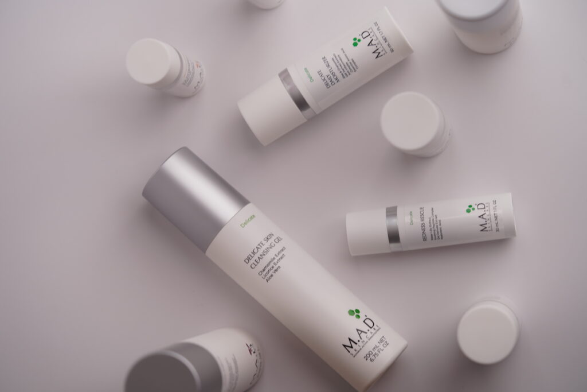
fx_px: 1468
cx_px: 294
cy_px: 196
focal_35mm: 90
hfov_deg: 22.6
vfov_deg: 15.2
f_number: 4
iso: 100
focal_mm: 90
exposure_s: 1/200
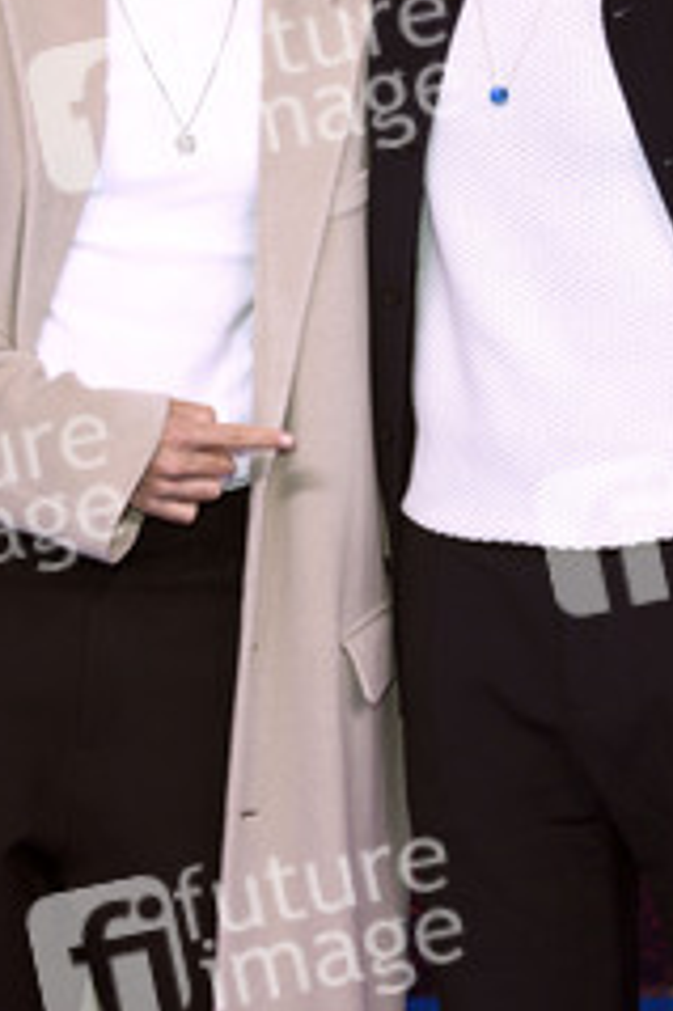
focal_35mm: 109
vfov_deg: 18.7
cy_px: 305
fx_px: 3061
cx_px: 368
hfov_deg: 12.5
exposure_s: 1/200
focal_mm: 65
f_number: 5.6
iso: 400
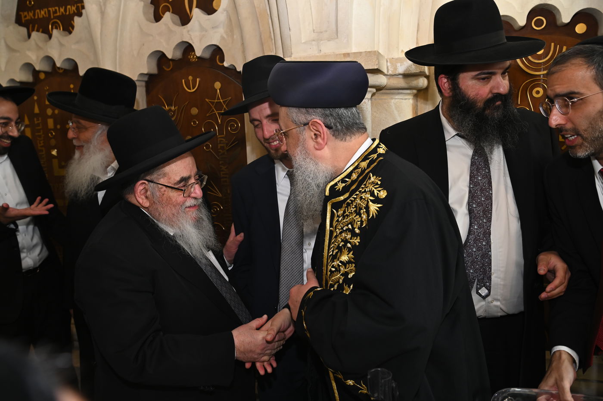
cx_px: 302
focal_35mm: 30
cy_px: 200
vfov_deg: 43.5
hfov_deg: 62.0
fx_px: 502
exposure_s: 1/160
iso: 800
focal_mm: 30
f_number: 6.3
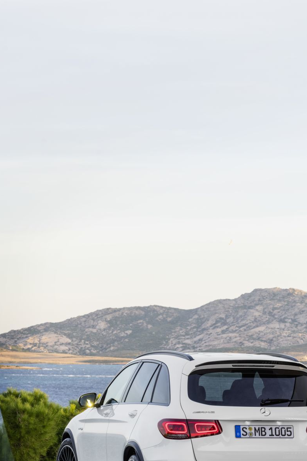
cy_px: 368
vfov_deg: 14.8
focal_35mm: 138
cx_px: 235
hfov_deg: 9.9
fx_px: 1766
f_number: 11
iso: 200
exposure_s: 1/40
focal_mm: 85
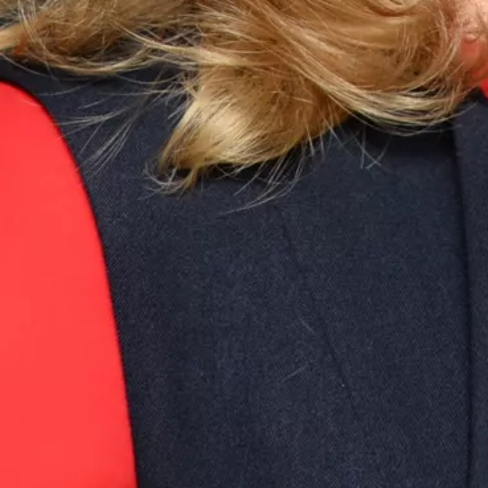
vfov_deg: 5.9
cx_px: 485
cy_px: -331
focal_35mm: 295
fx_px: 4705
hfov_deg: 5.9
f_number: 2.2
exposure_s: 1/200
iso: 200
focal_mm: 50
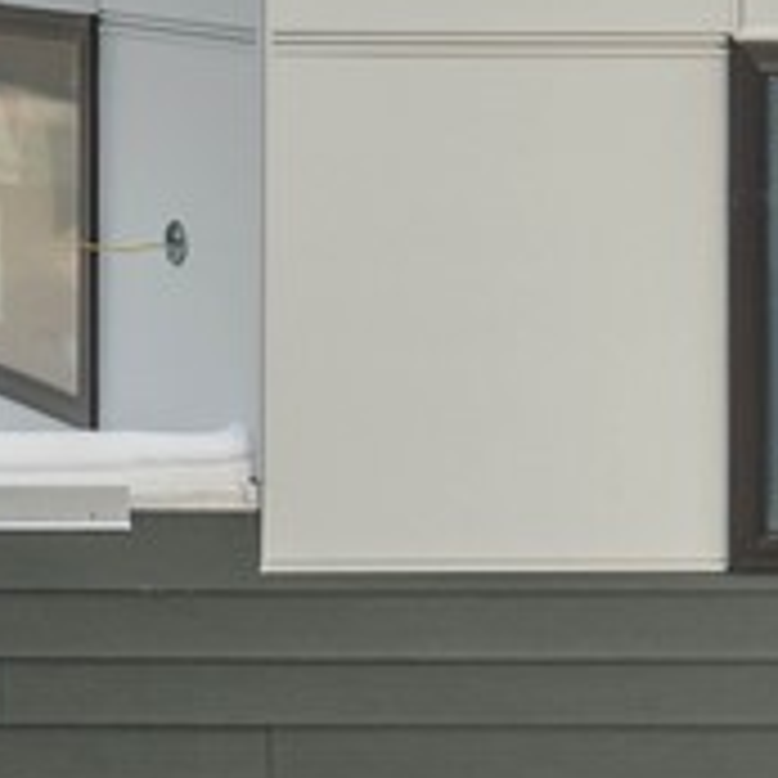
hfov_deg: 11.2
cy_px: -164
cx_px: -1140
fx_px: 3255
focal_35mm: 128
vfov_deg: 13.3
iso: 100
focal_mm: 24
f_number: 9
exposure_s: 1/500
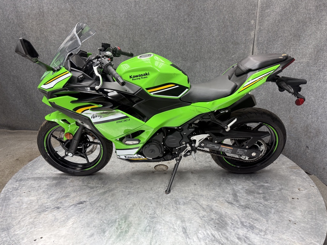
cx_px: 164
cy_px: 122
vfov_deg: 56.8
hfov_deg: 71.6
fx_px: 227
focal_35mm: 24
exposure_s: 1/120
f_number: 1.78
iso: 200
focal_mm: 6.76
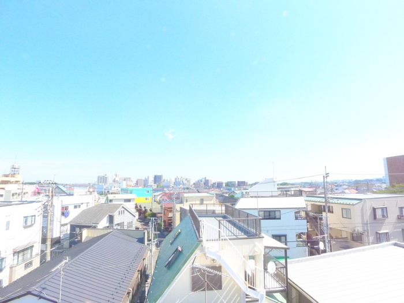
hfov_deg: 71.6
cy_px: 152
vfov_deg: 56.8
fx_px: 280
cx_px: 202
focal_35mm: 24
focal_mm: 5.1
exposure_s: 1/1000
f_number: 7.1
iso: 800
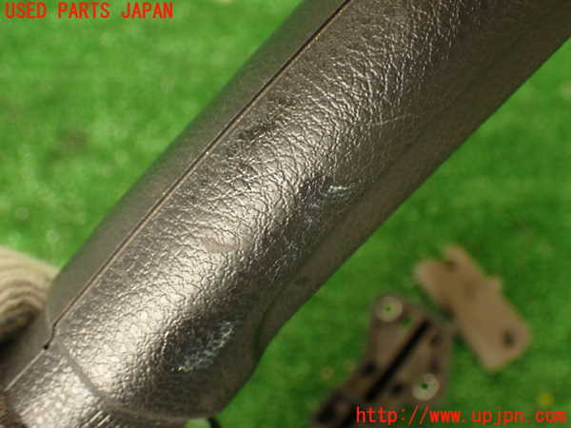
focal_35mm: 41
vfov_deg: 35.1
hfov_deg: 45.8
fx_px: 676
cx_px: 286
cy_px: 214
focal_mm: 7.31
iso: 200
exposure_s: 1/40
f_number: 2.8
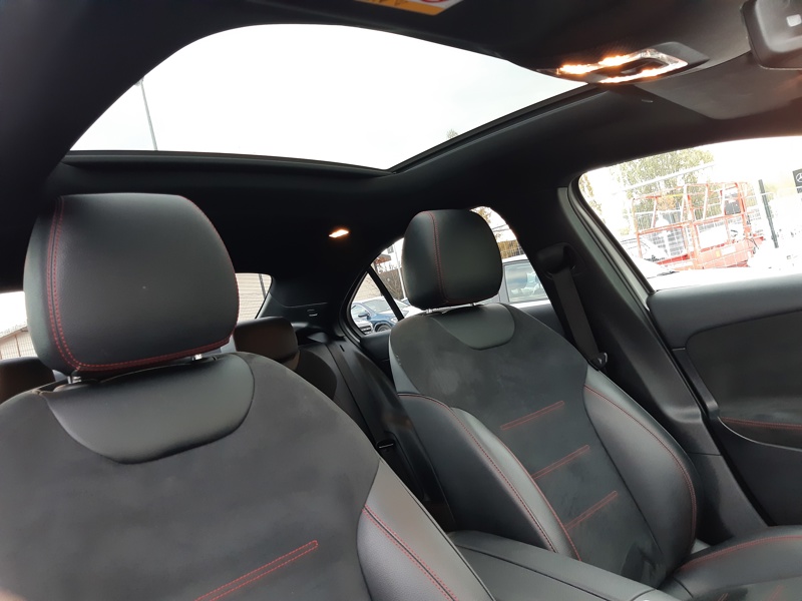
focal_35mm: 26
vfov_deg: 53.1
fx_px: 602
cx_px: 401
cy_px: 300
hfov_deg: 67.3
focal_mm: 3.92
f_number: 1.7
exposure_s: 1/50
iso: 250
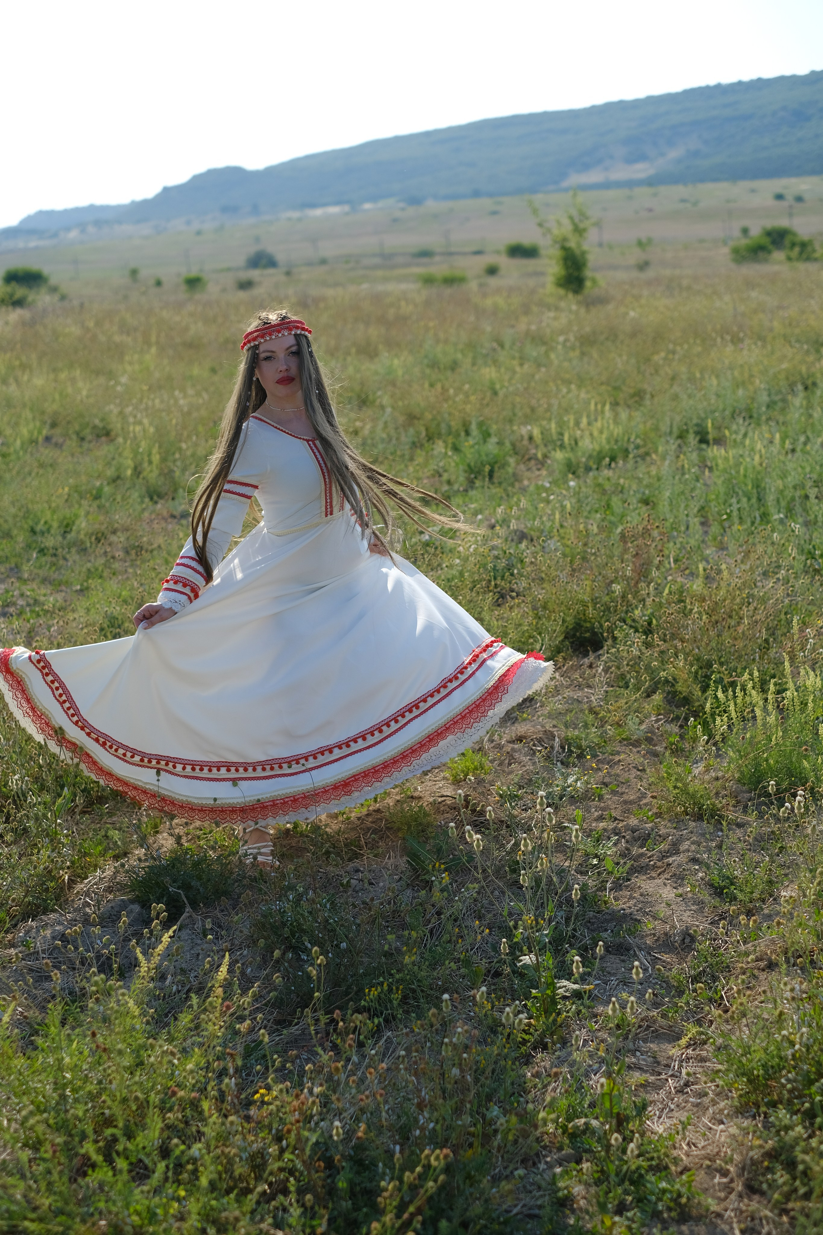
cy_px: 618
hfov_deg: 25.5
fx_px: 1817
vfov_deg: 37.5
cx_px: 412
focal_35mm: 53
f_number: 2.2
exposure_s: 1/1400
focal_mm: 35
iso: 160
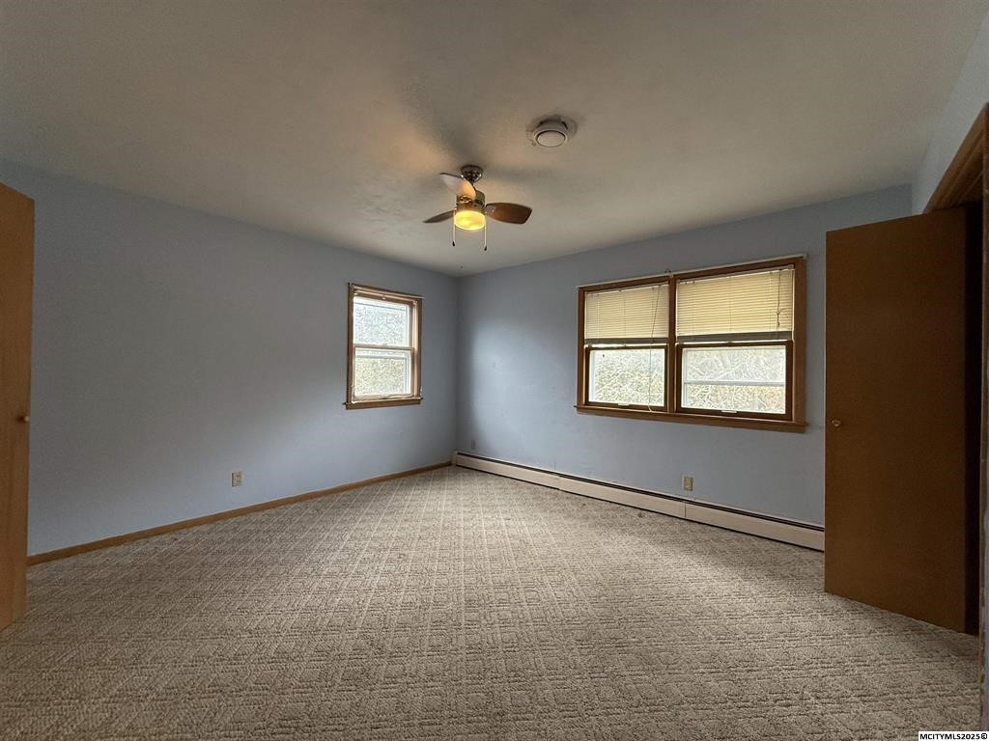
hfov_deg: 102.1
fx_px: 400
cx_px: 494
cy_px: 370
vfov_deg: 85.7
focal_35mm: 14
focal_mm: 2.22
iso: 200
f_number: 2.2
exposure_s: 1/120
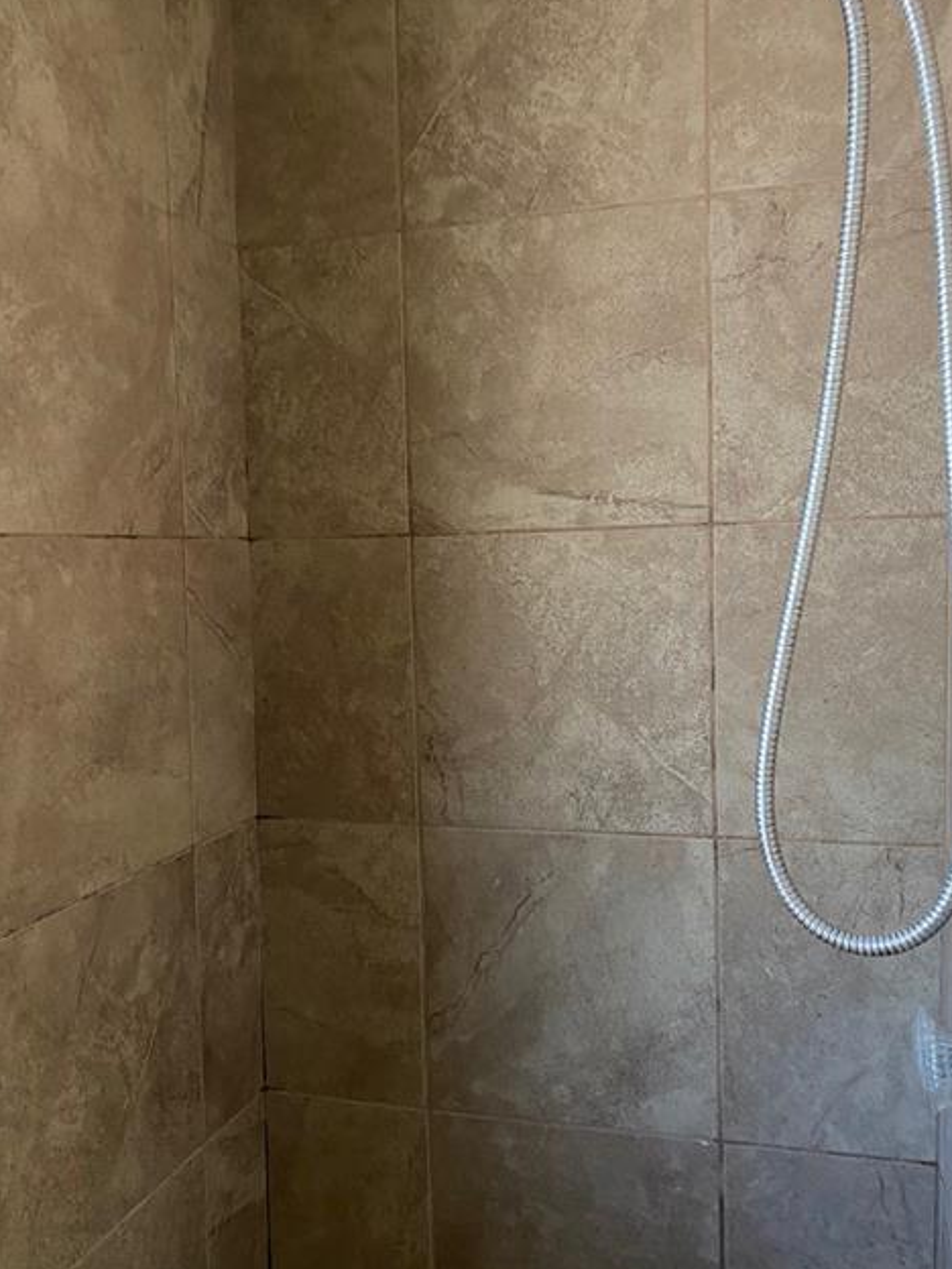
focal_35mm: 32
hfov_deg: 44.2
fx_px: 1173
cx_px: 482
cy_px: 669
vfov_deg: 56.8
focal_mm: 4.25
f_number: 1.8
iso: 640
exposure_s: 1/30
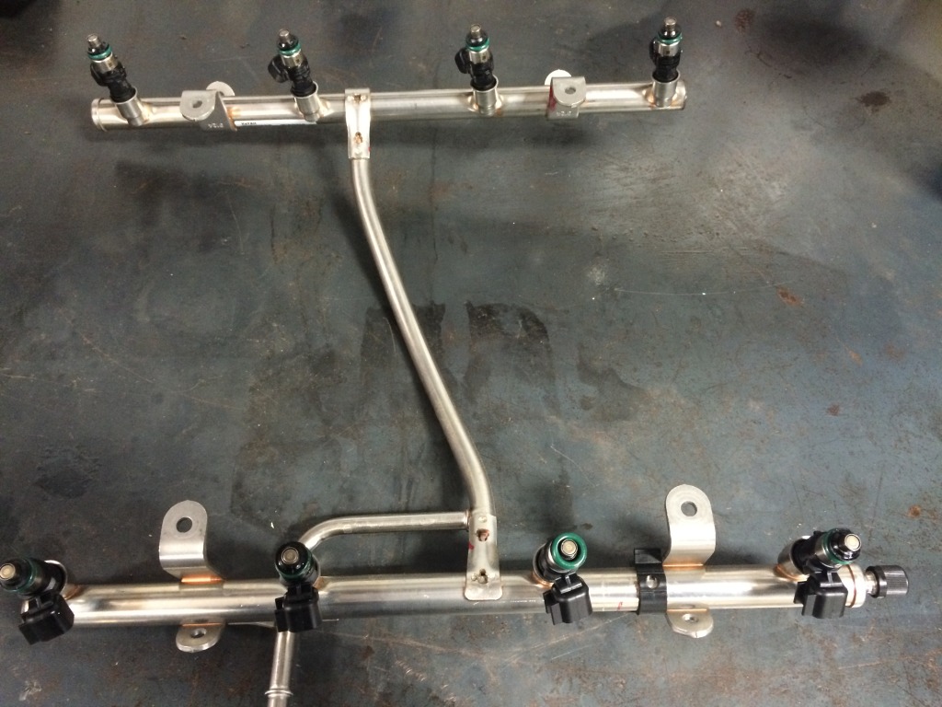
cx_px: 471
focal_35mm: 29
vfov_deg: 48.2
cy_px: 354
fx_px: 789
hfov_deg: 61.7
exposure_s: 1/15
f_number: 2.2
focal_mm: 4.15
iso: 250
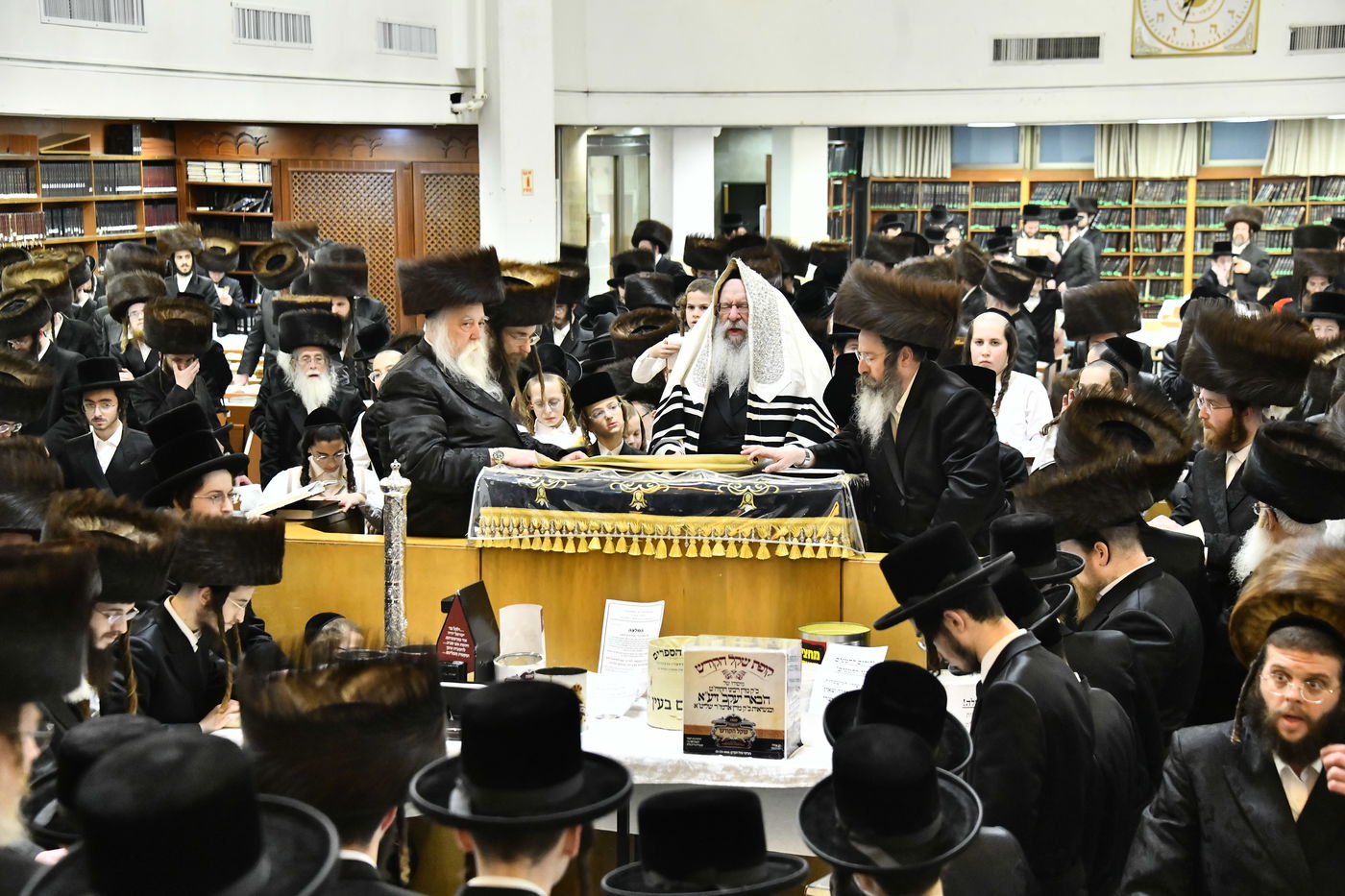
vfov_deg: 17.5
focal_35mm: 78
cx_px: 672
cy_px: 448
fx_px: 2914
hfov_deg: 26.0
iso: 4000
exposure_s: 1/125
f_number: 5.6
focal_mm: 78
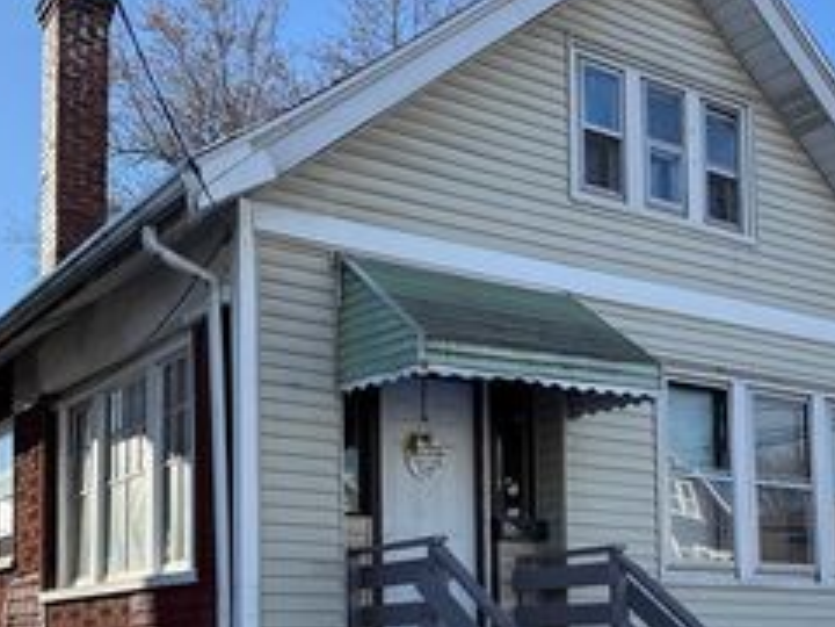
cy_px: 570
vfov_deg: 28.0
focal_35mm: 50
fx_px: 1206
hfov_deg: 38.2
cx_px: 435
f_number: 1.78
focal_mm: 6.76
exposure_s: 1/2525
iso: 100
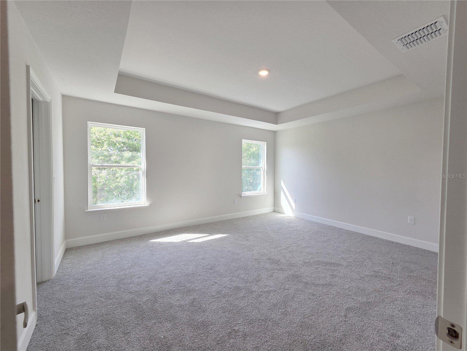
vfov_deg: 89.9
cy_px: 176
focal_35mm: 13
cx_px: 234
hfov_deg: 106.2
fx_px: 175
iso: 50
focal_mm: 2.2
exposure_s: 1/120
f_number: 2.2
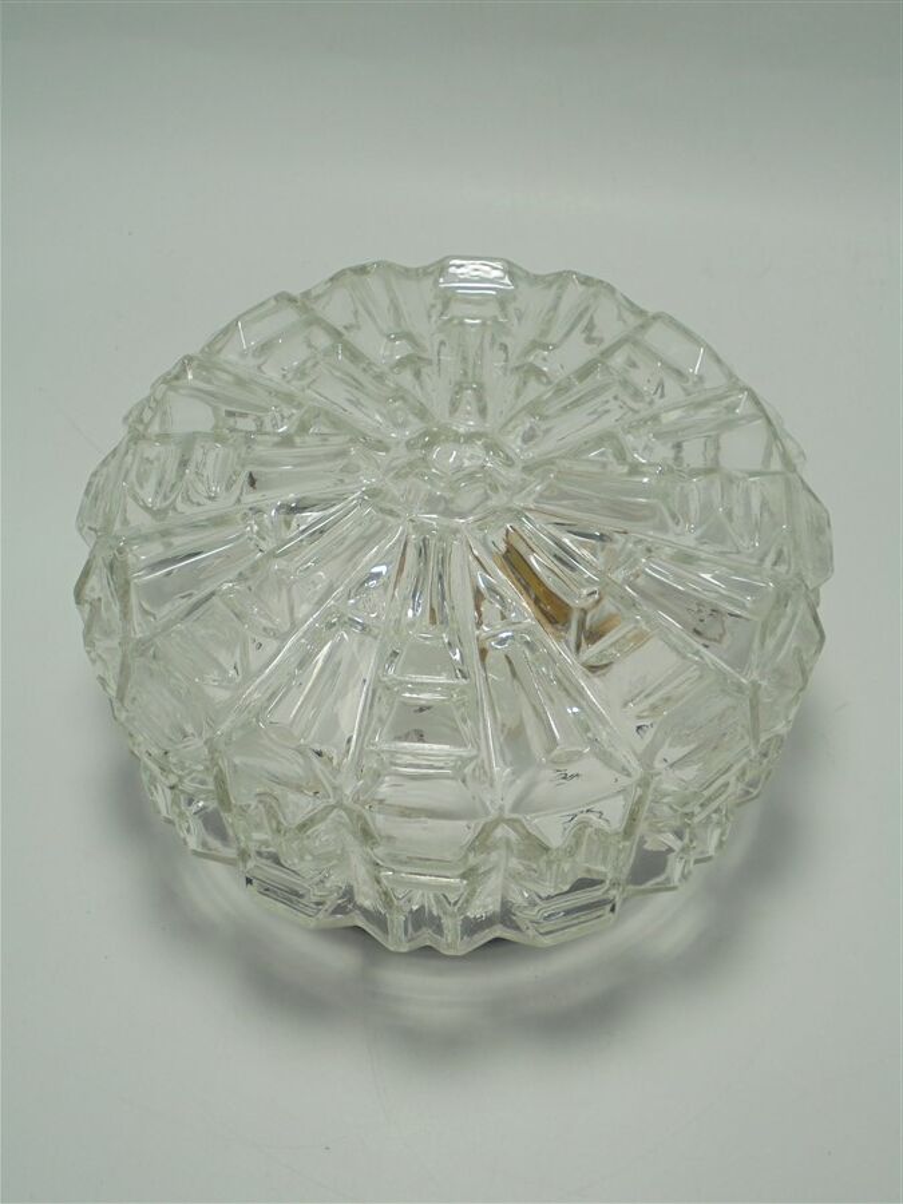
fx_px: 1322
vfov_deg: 49.0
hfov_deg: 37.7
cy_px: 602
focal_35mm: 38
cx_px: 452
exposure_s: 1/125
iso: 100
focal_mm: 6.9
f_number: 4.2
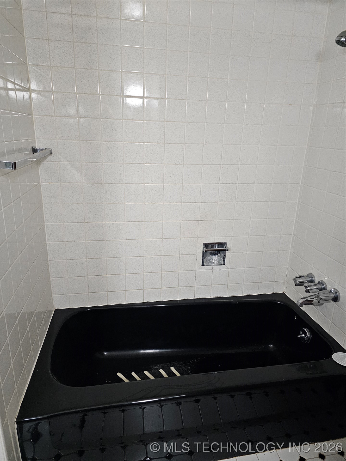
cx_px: 173
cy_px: 230
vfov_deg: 73.9
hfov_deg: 58.9
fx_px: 307
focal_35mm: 23
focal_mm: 6.3
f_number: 1.7
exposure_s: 1/60
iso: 800
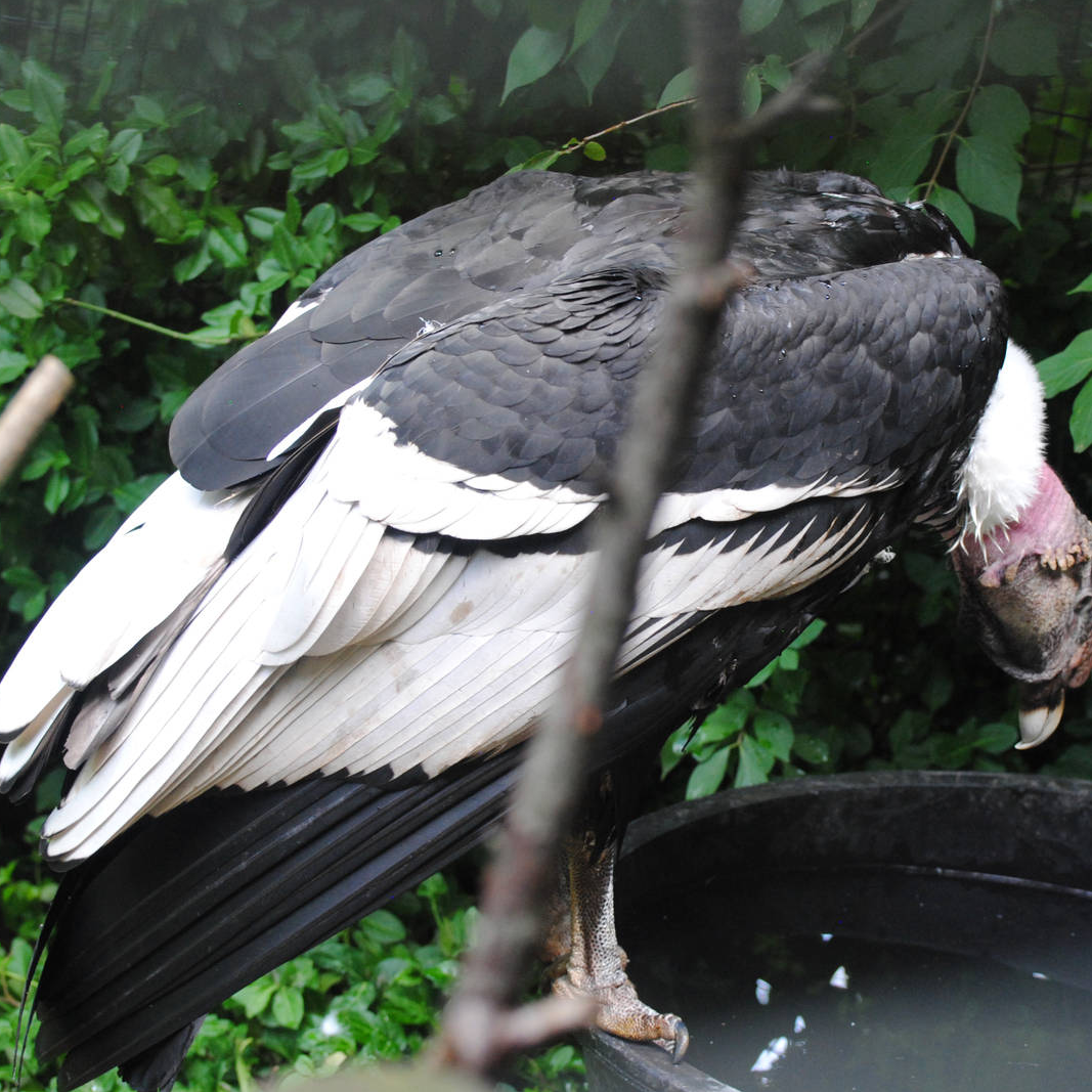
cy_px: 545
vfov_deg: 13.0
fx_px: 4783
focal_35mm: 134
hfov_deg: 13.0
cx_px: 746
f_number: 4.5
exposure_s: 1/125
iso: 640
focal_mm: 70
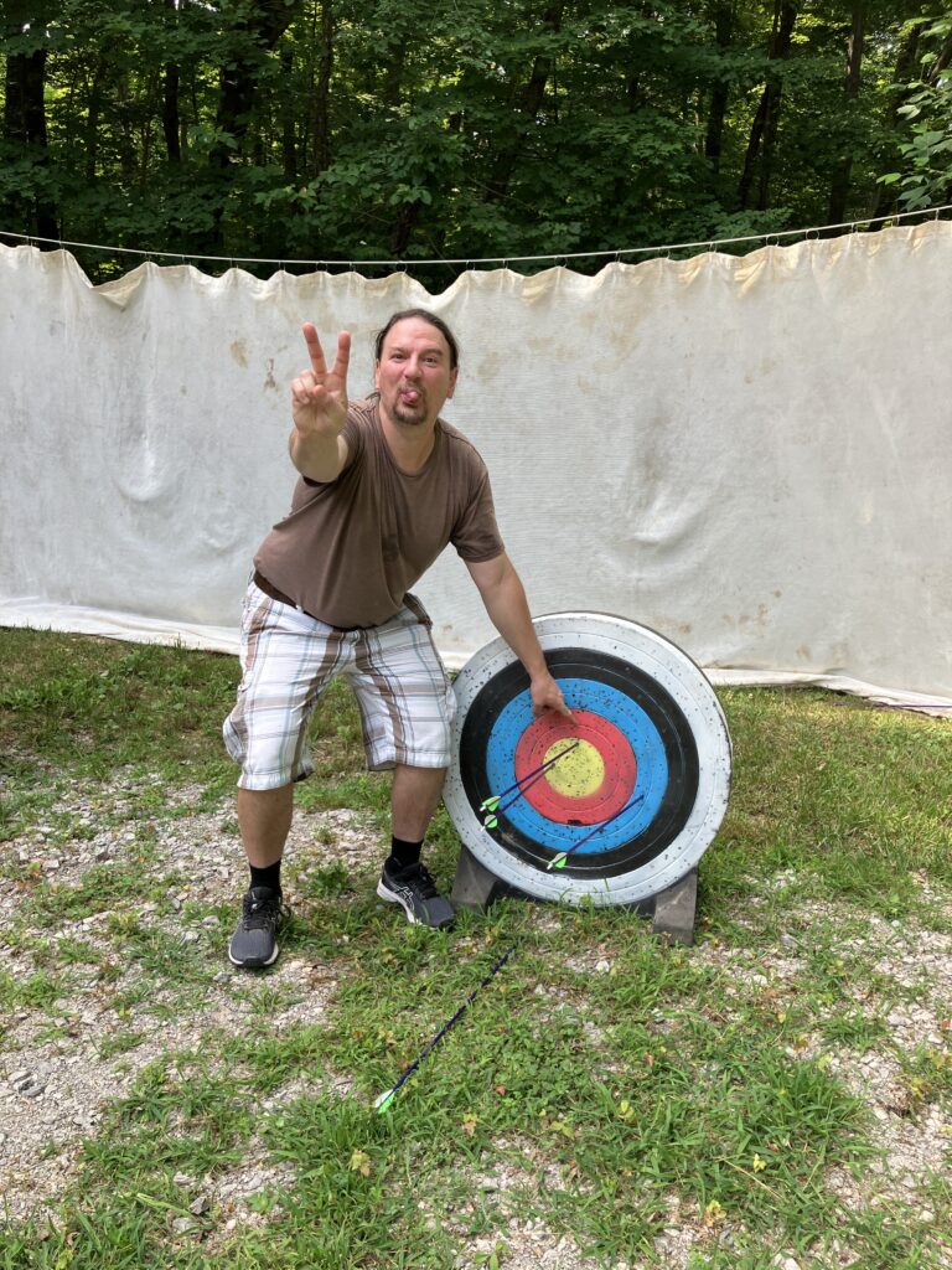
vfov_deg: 63.4
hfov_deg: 49.7
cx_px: 476
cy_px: 635
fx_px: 1027
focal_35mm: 28
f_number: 1.8
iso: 32
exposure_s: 1/368
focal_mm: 3.99
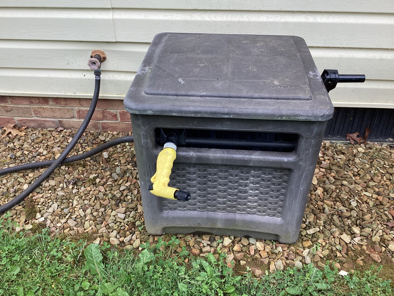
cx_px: 197
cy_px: 148
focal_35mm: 31
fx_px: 353
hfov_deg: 58.3
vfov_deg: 45.4
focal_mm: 3.3
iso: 25
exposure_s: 1/275
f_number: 2.4
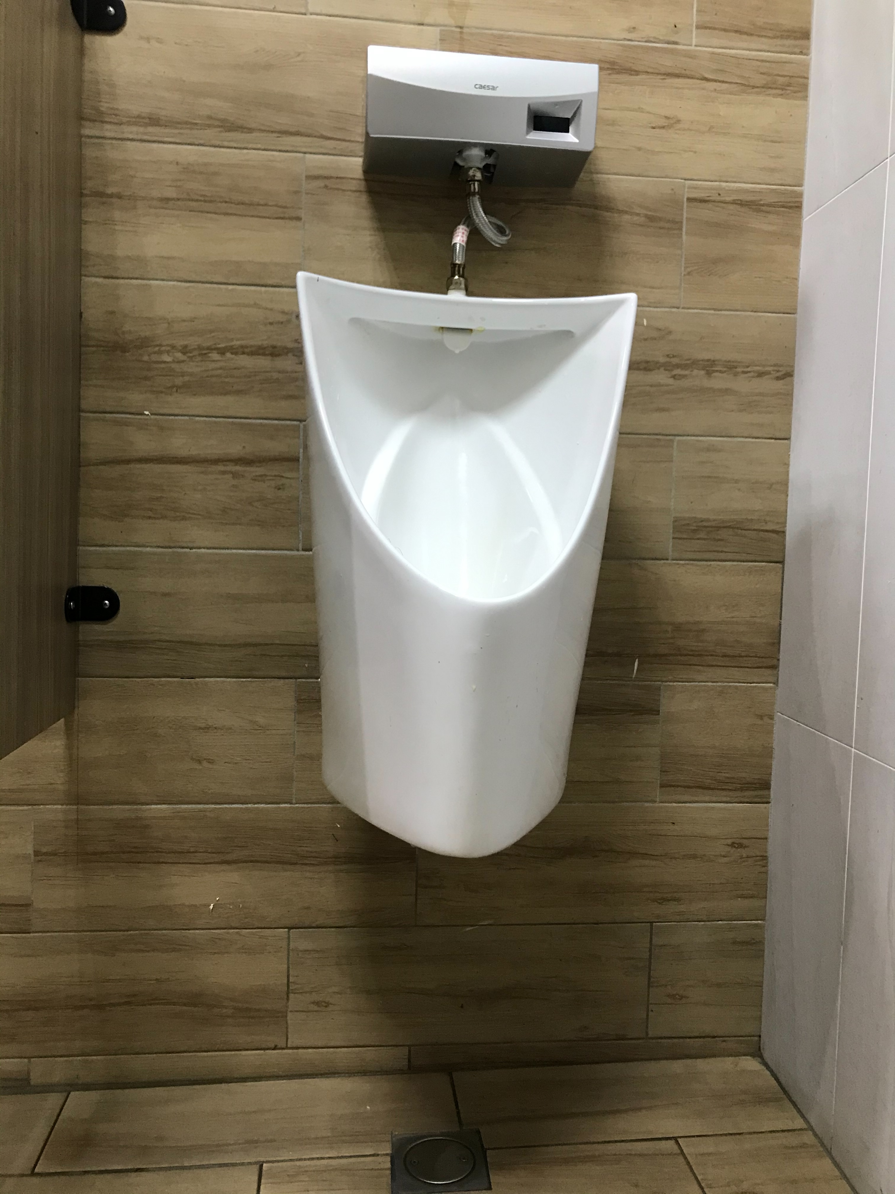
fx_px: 965
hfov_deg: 49.7
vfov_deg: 63.4
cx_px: 448
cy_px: 597
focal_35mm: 28
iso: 50
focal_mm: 3.99
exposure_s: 1/15
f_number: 1.8
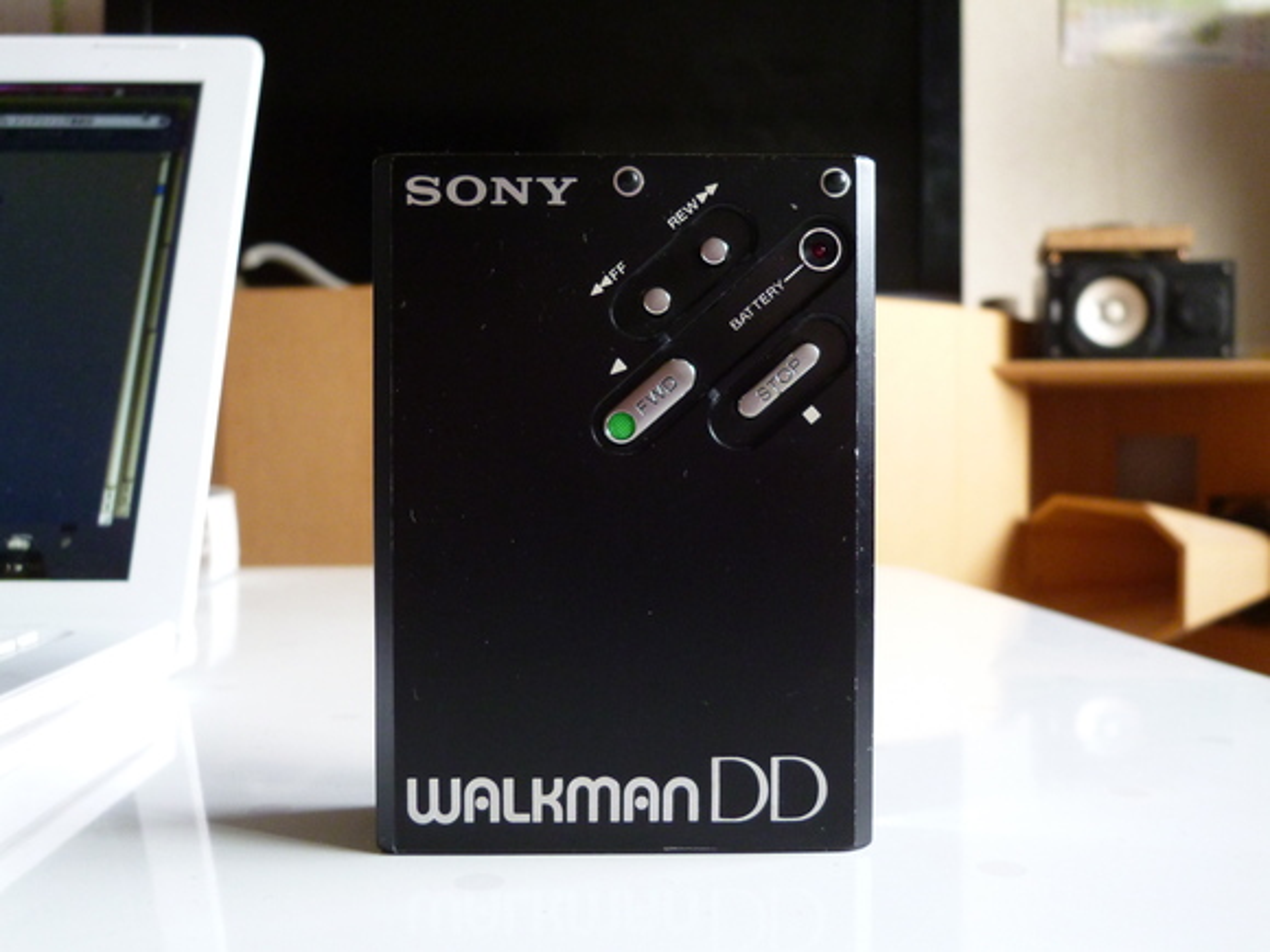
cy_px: 476
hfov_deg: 58.4
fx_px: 1137
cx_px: 635
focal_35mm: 31
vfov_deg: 45.4
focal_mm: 5.6
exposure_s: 1/30
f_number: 2.8
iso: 400
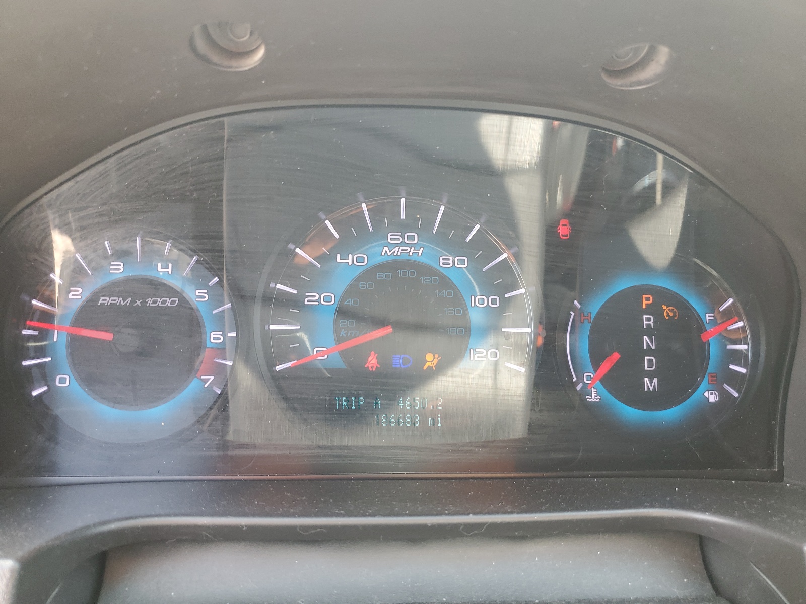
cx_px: 403
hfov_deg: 67.3
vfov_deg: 53.1
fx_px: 605
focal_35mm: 26
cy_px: 302
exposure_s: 1/60.2
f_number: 1.5
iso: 55
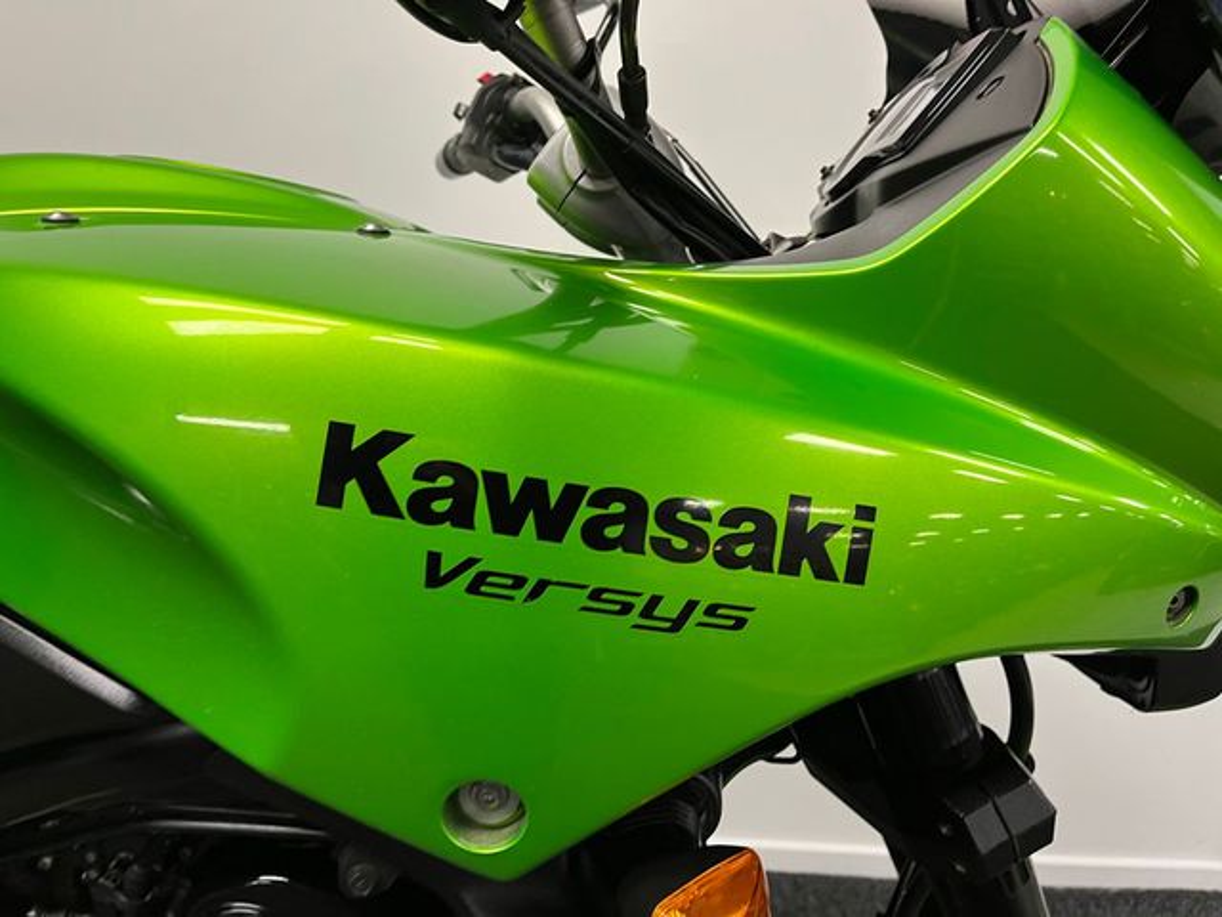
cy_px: 458
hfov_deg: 67.3
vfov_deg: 53.1
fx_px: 918
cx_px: 611
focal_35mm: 26
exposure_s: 1/50
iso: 125
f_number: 1.6
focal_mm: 5.1
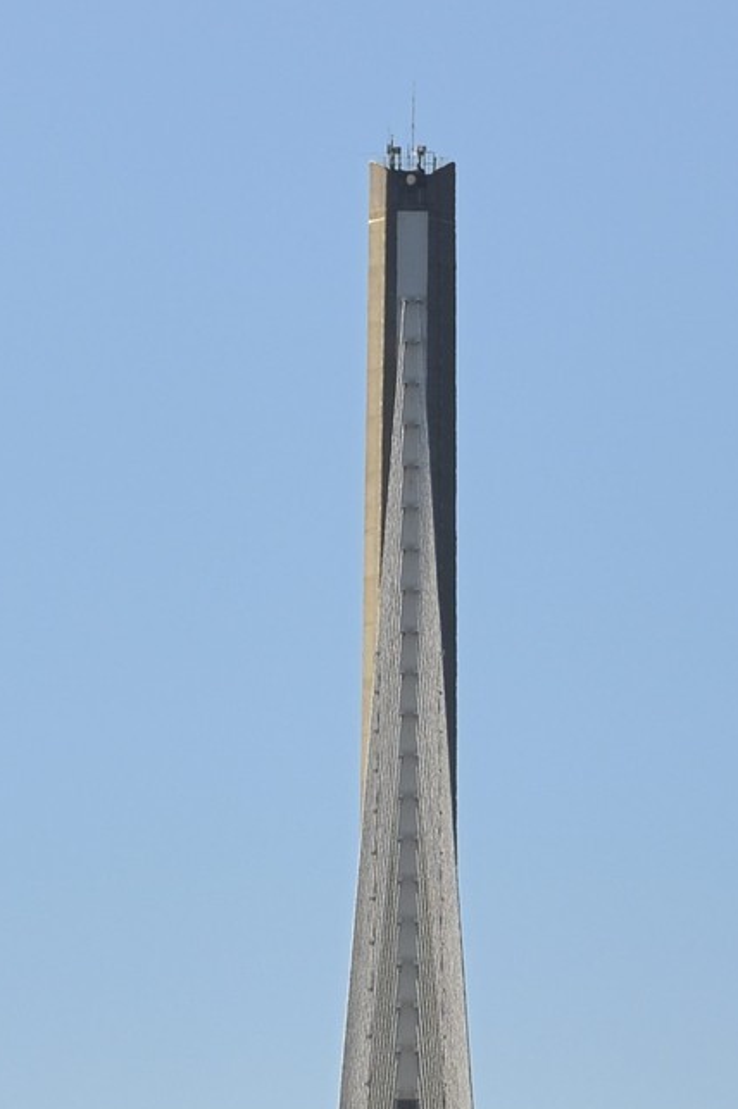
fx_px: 22993
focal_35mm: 747
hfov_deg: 1.8
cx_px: 459
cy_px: 2014
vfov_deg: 2.8
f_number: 13
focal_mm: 200
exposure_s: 1/250
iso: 200
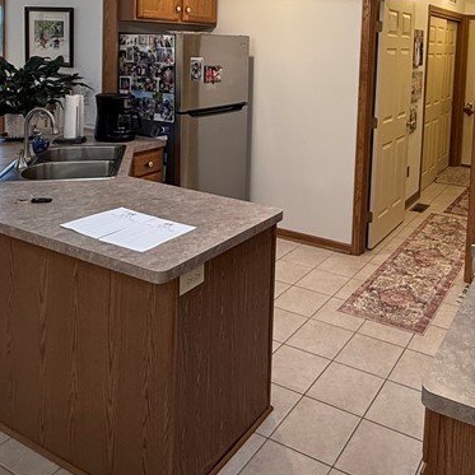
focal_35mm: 34
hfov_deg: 47.1
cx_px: 343
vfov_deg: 45.2
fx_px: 528
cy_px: 74
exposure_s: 1/60
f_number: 2.2
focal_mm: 2.22
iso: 200
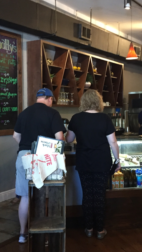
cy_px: 123
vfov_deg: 43.7
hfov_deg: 25.4
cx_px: 84
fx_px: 315
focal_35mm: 47
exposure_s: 1/30
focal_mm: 4.15
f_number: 2.2
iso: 250
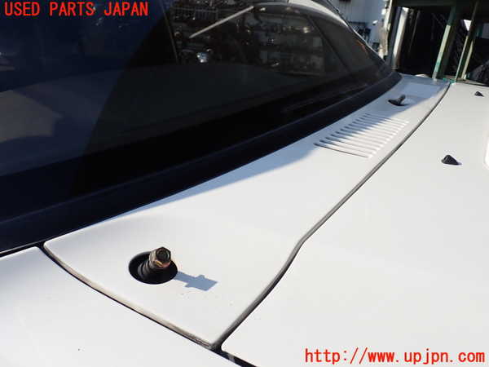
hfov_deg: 60.0
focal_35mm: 30
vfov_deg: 46.8
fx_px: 424
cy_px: 184
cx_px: 244
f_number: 9
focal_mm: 5.4
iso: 100
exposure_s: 1/125
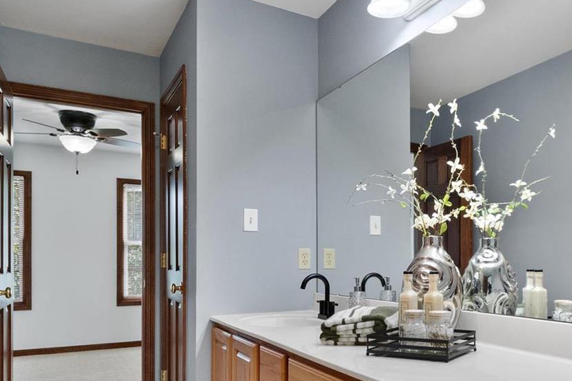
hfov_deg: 56.7
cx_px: 443
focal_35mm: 31
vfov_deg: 41.3
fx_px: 492
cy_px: 278
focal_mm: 8
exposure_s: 1/8
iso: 400
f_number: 8
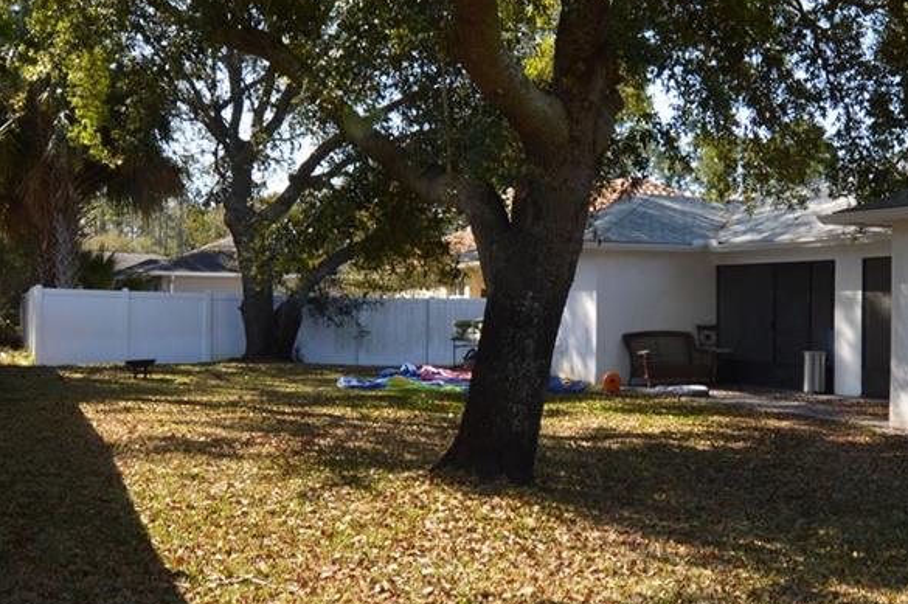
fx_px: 1033
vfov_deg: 32.6
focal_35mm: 41
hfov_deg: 46.8
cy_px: 308
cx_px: 594
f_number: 6.3
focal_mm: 10
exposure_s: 1/160
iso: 100
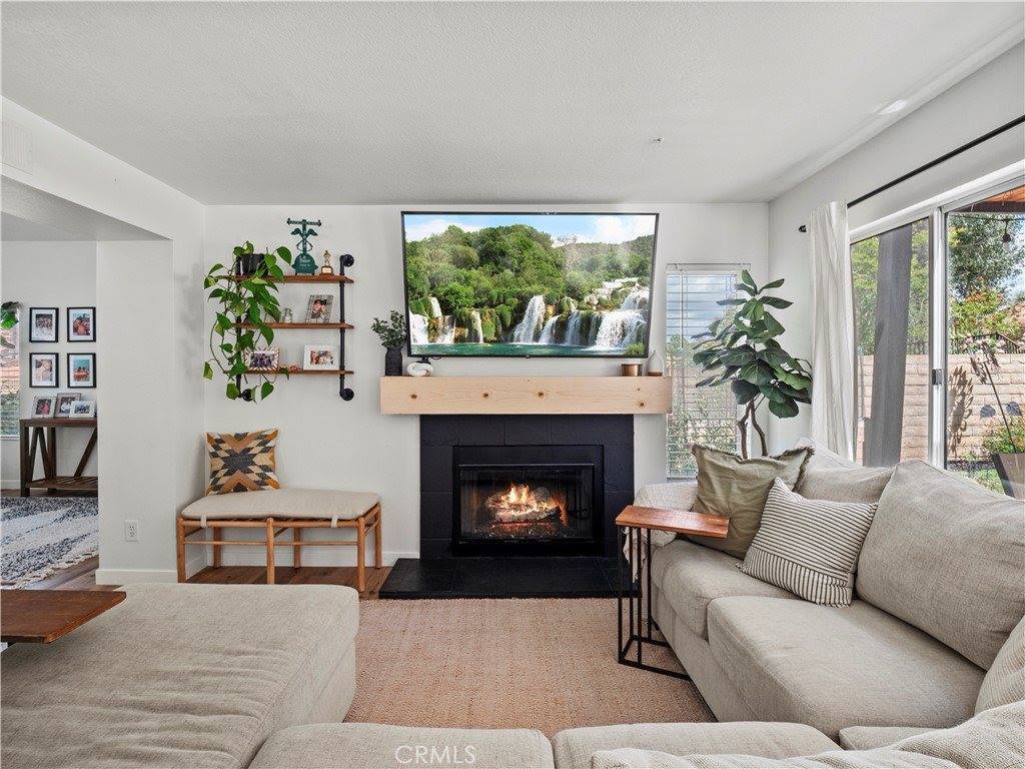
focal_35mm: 16
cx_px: 512
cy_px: 384
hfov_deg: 94.5
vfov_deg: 78.1
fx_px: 474
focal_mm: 8
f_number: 8
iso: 250
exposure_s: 1/8
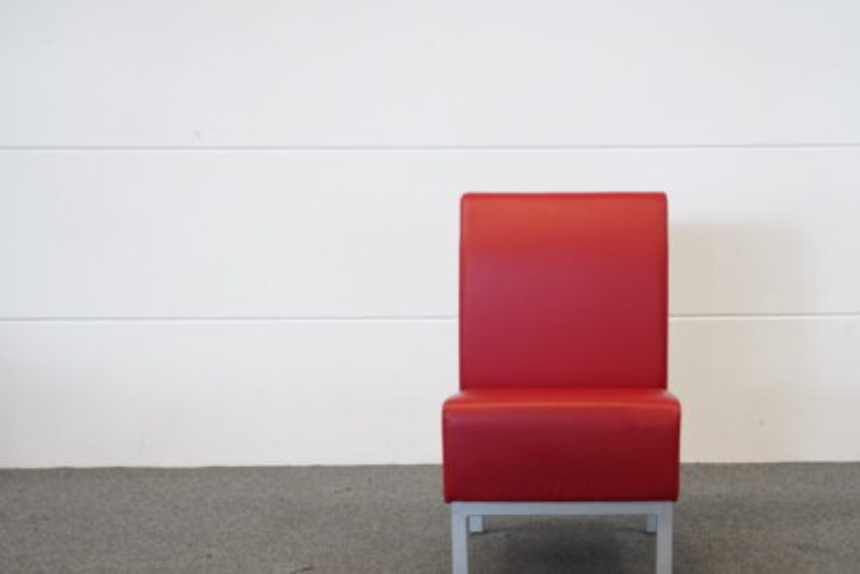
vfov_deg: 23.7
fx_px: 1362
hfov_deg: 34.8
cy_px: 351
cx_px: 550
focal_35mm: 57
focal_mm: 44
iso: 5000
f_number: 4.5
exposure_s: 1/250
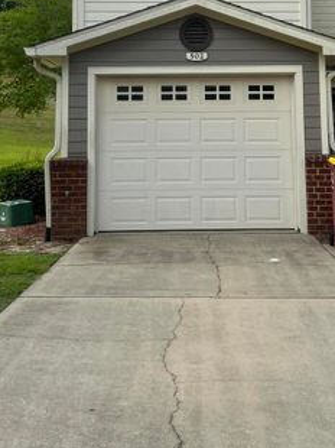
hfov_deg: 26.0
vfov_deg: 32.8
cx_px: 211
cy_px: 56
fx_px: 724
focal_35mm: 56
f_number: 1.5
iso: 50
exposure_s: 1/2571
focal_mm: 5.7
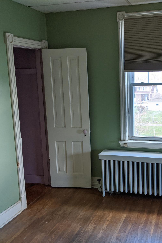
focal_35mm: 38
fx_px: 256
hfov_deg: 34.5
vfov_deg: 50.7
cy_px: 122
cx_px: 117
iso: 88
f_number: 1.8
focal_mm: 4.44
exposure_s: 1/125
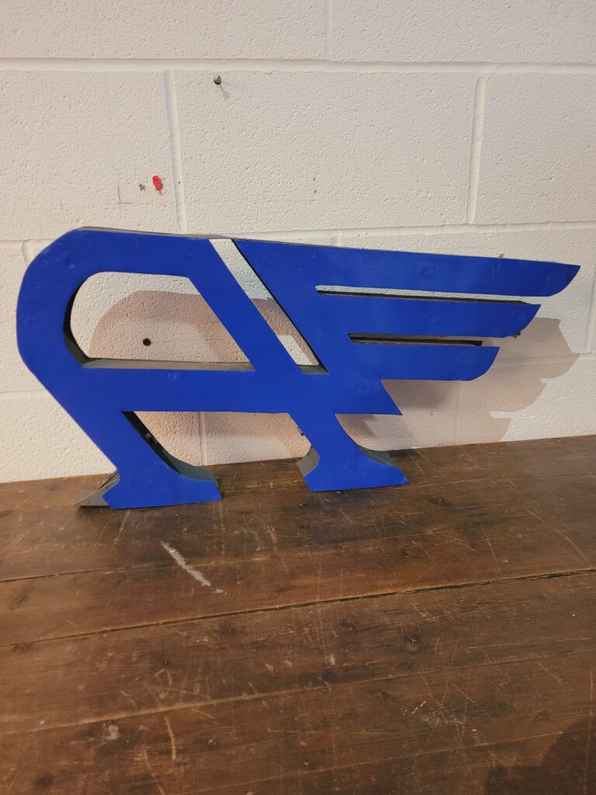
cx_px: 298
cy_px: 398
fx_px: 597
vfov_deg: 67.3
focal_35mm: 26
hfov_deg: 53.1
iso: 400
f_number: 1.8
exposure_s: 1/50
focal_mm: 5.4
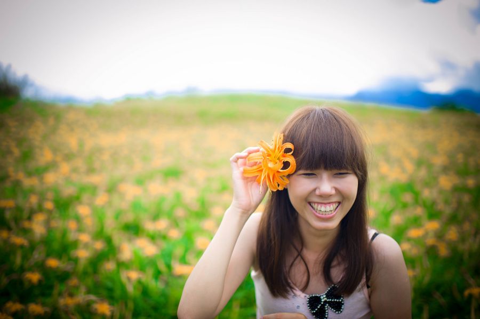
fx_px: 466
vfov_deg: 37.8
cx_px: 240
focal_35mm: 35
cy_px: 160
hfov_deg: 54.5
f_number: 1.4
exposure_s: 1/1600
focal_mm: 35
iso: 100
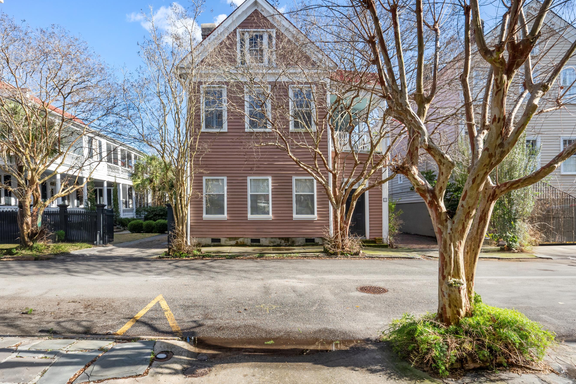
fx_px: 288
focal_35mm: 18
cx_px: 256
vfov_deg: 67.4
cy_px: 200
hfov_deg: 89.6
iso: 640
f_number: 11
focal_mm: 16
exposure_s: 1/400
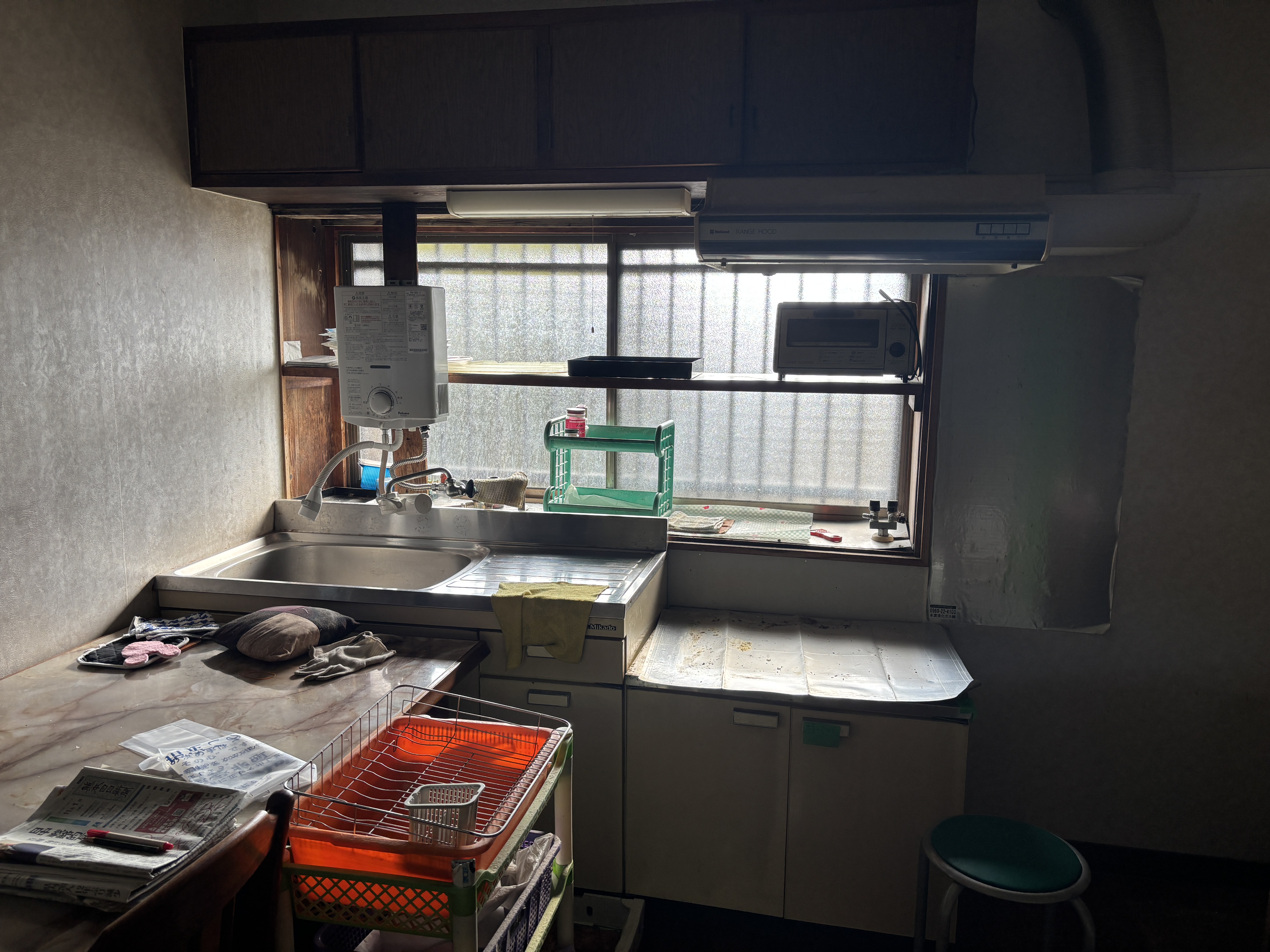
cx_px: 635
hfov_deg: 67.3
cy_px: 476
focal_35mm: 26
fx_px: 954
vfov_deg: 53.1
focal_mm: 5.96
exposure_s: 1/120
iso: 50
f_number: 1.6
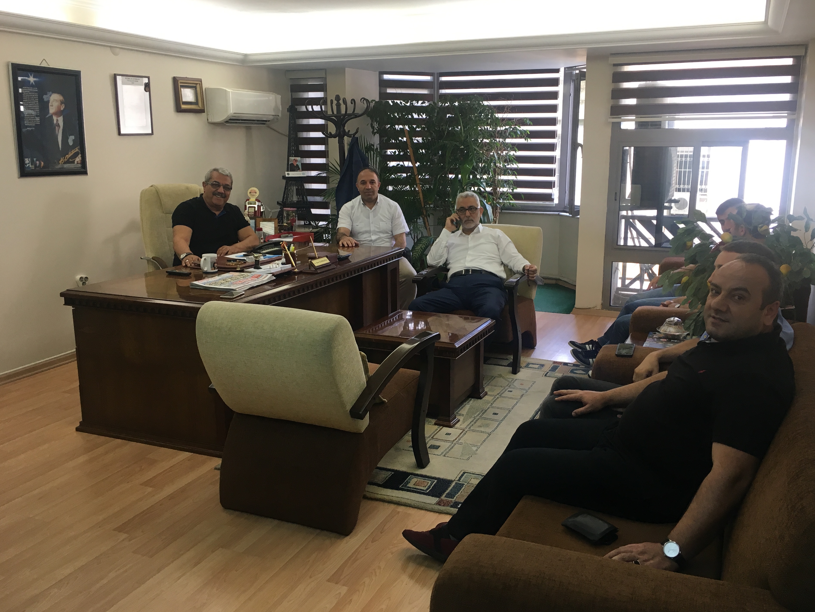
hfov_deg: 58.3
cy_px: 295
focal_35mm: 31
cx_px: 424
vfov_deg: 45.4
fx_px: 730
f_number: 2.2
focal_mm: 4.15
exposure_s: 1/33
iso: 40
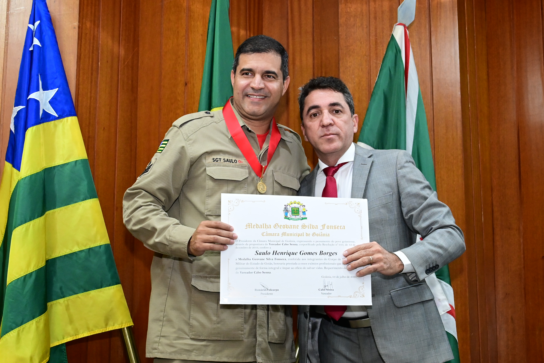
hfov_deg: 34.5
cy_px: 182
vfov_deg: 23.4
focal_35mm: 58
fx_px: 877
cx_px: 272
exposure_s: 1/125
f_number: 4.5
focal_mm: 39
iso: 4000
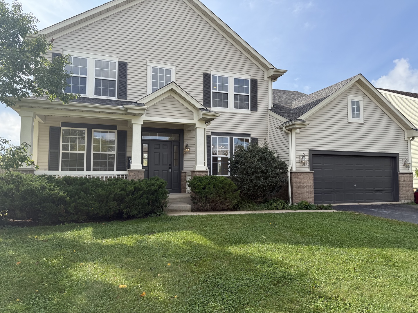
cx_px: 209
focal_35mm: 24
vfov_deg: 56.8
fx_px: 290
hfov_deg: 71.6
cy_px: 156
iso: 80
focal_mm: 6.76
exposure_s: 1/2232
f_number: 1.78
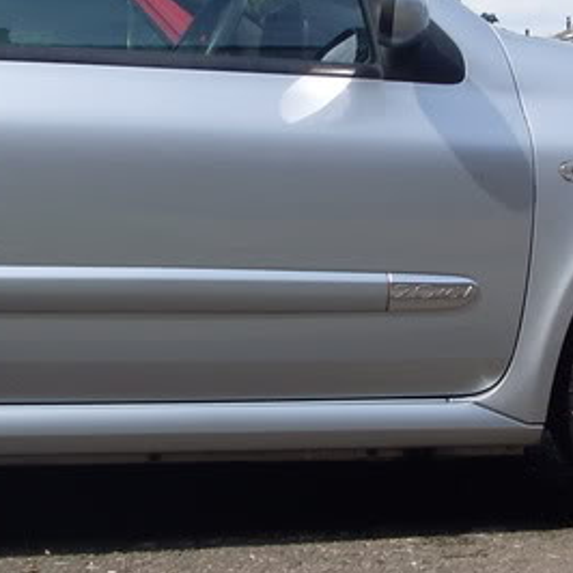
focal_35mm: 101
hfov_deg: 17.2
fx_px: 1891
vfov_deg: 17.2
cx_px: 386
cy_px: 177
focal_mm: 6.3
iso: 80
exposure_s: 1/250
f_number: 7.7
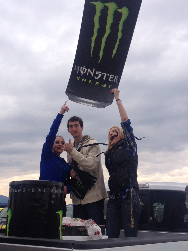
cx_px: 78
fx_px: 340
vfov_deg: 40.4
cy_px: 122
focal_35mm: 47
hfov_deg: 30.8
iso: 50
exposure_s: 1/476
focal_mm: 4.28
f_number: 2.4
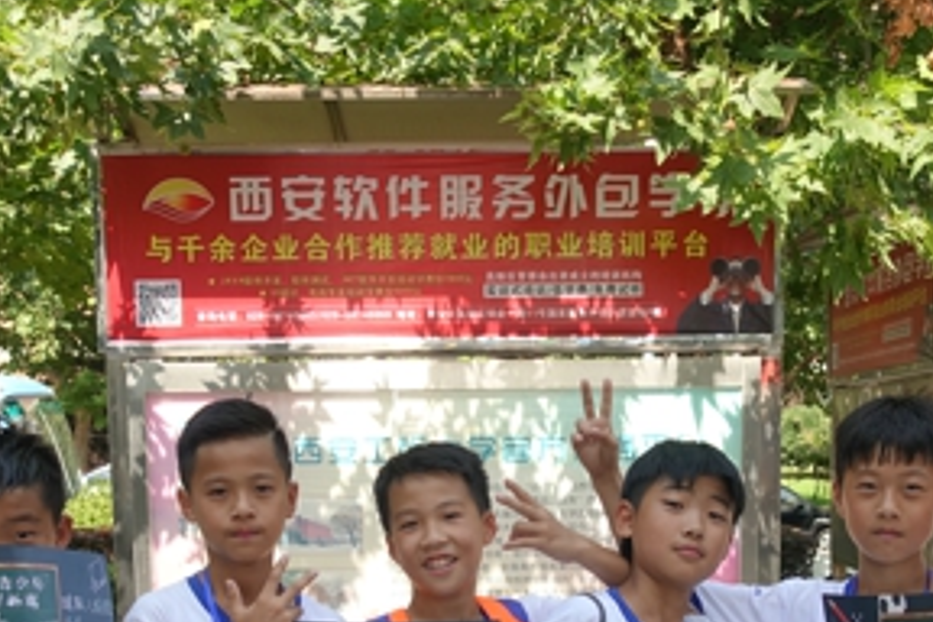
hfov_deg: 39.6
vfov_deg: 25.9
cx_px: 502
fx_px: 1296
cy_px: 583
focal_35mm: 50
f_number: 2.8
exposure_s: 1/500
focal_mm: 8.8
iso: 125
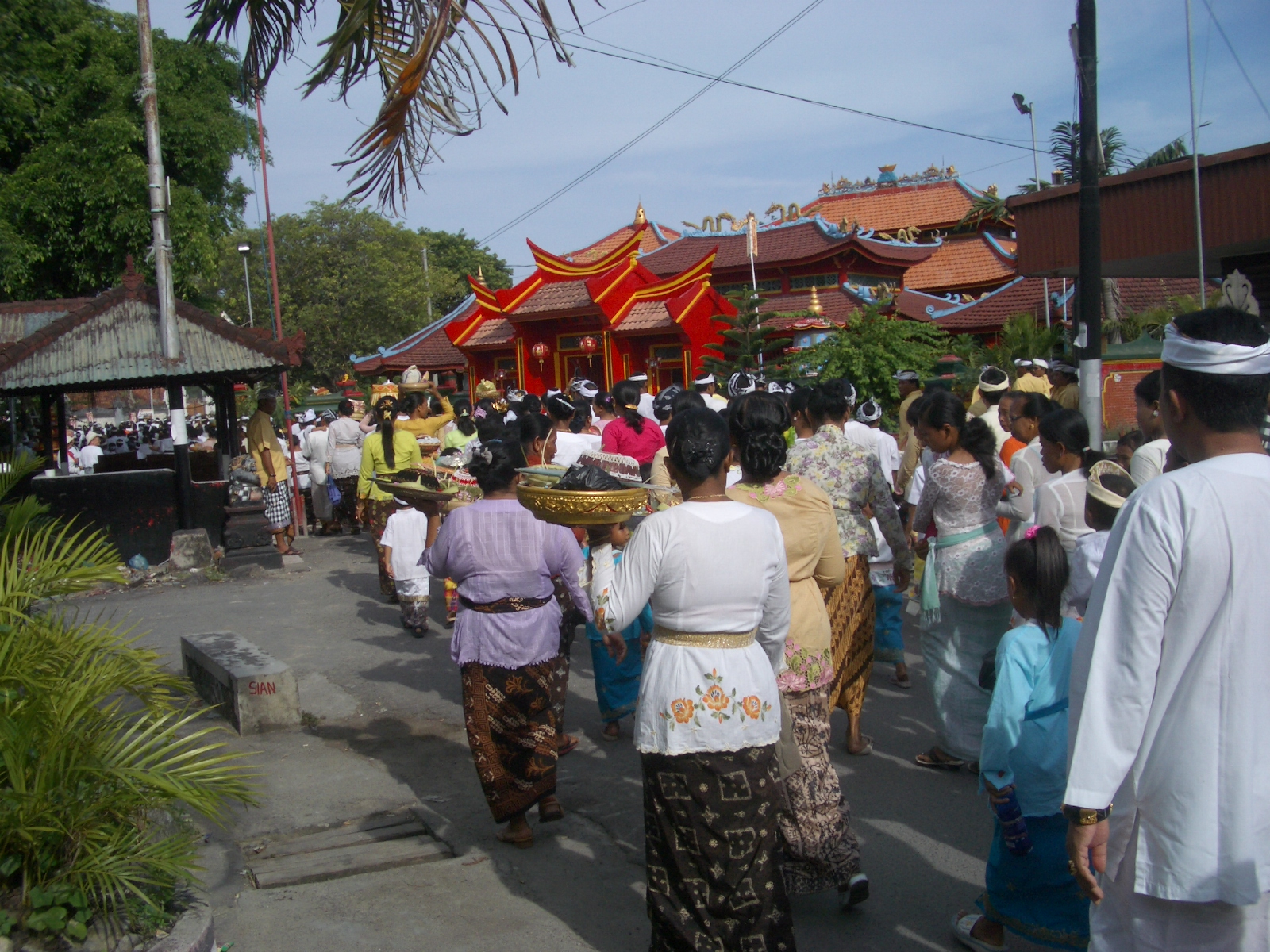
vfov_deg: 40.7
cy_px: 476
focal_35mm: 35
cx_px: 635
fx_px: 1284
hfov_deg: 52.6
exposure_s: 1/800
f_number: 4.3
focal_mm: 5.8
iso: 50
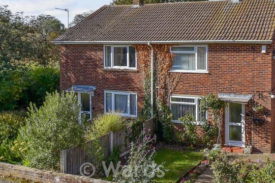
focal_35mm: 33
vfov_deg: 39.3
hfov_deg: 51.2
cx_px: 243
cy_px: 55
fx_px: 252
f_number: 5.6
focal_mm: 12
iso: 160
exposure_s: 1/800
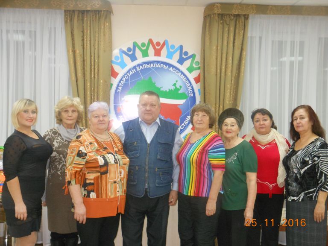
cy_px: 123
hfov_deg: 43.9
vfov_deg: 33.6
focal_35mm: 43
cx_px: 164
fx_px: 407
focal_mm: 7.7
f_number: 3.8
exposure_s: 1/30
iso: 400
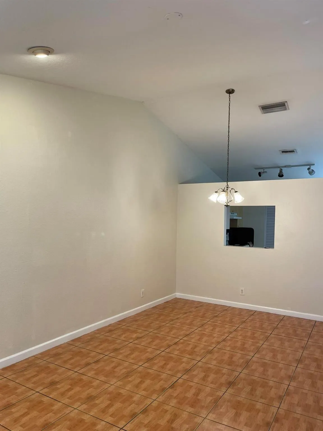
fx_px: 311
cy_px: 216
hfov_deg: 54.9
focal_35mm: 25
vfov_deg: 69.4
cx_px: 162
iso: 125
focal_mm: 5.1
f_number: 1.6
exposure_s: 1/120
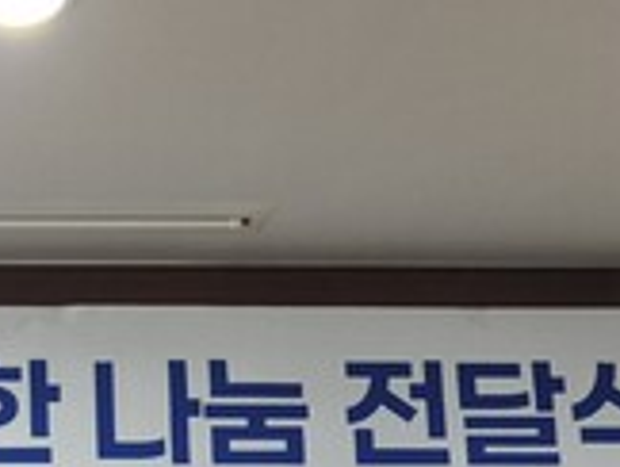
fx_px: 1525
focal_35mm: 85
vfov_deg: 15.0
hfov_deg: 18.8
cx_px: -429
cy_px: 854
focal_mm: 5.4
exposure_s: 1/120
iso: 160
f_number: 1.8
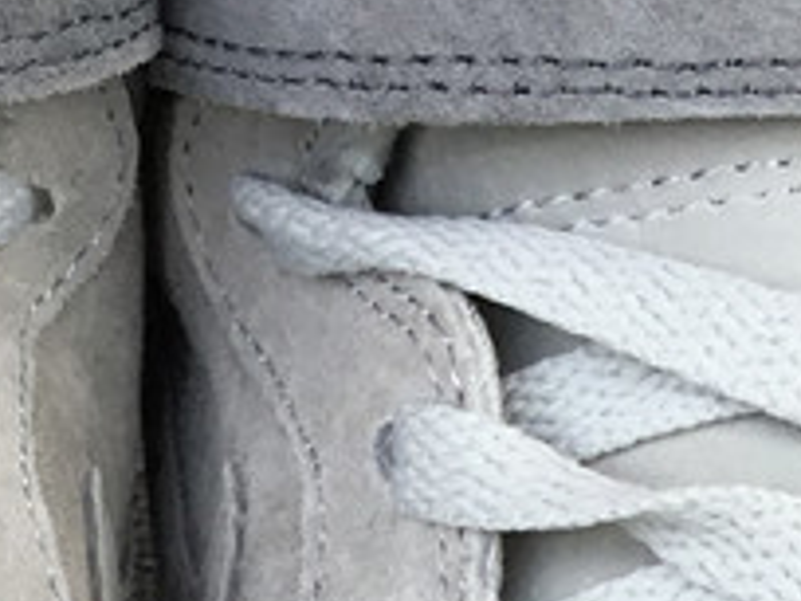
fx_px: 3170
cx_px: 204
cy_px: 1200
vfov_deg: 10.0
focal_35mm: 137
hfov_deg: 14.3
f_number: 2.4
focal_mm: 3.3
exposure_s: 1/184
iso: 25
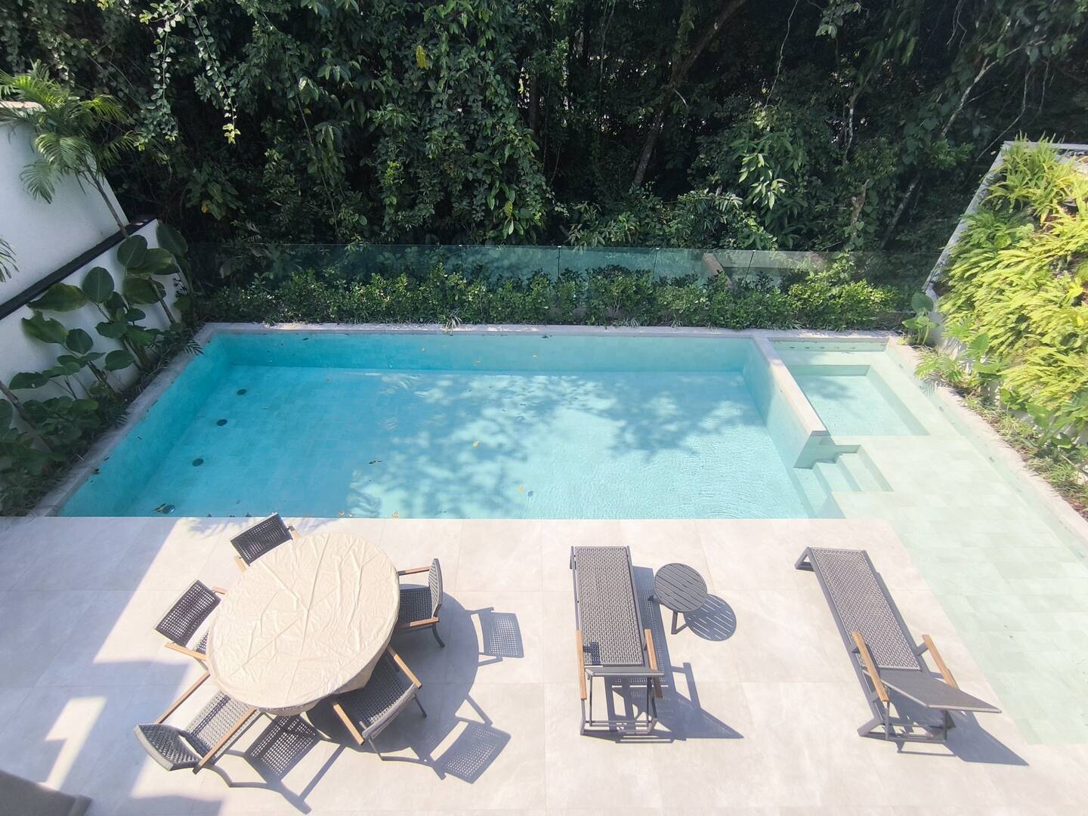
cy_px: 408
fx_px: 503
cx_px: 544
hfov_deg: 94.5
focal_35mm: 16
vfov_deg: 78.1
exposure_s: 1/699
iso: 50
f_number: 2.2
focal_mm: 1.65
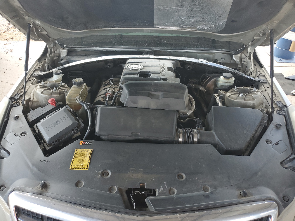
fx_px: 222
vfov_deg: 53.1
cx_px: 148
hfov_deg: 67.3
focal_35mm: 26
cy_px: 110
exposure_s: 1/250
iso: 50
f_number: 1.5
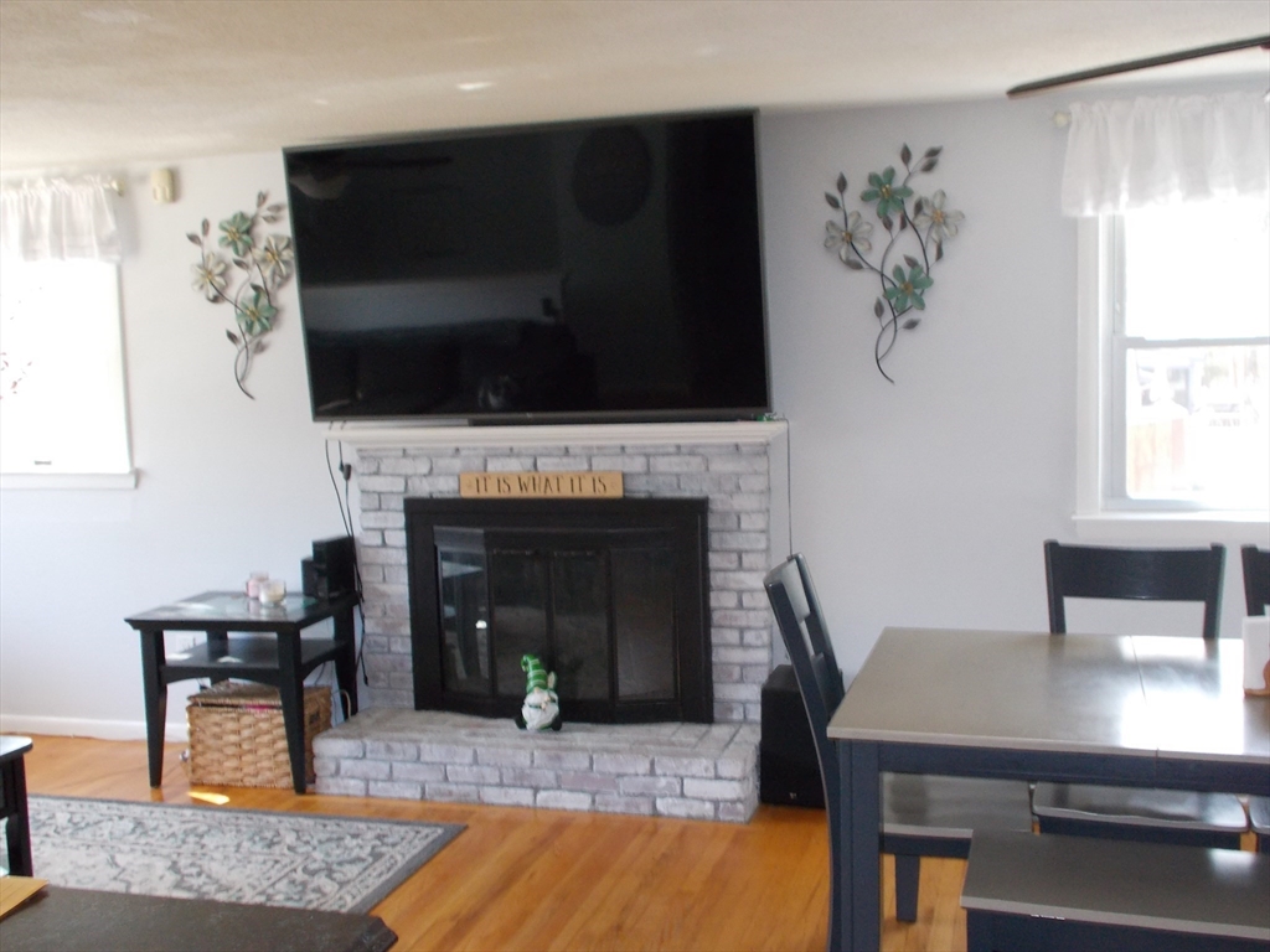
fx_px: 1431
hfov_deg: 47.9
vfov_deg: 36.8
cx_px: 635
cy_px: 476
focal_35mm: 39
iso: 250
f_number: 3.9
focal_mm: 6.9
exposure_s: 1/30
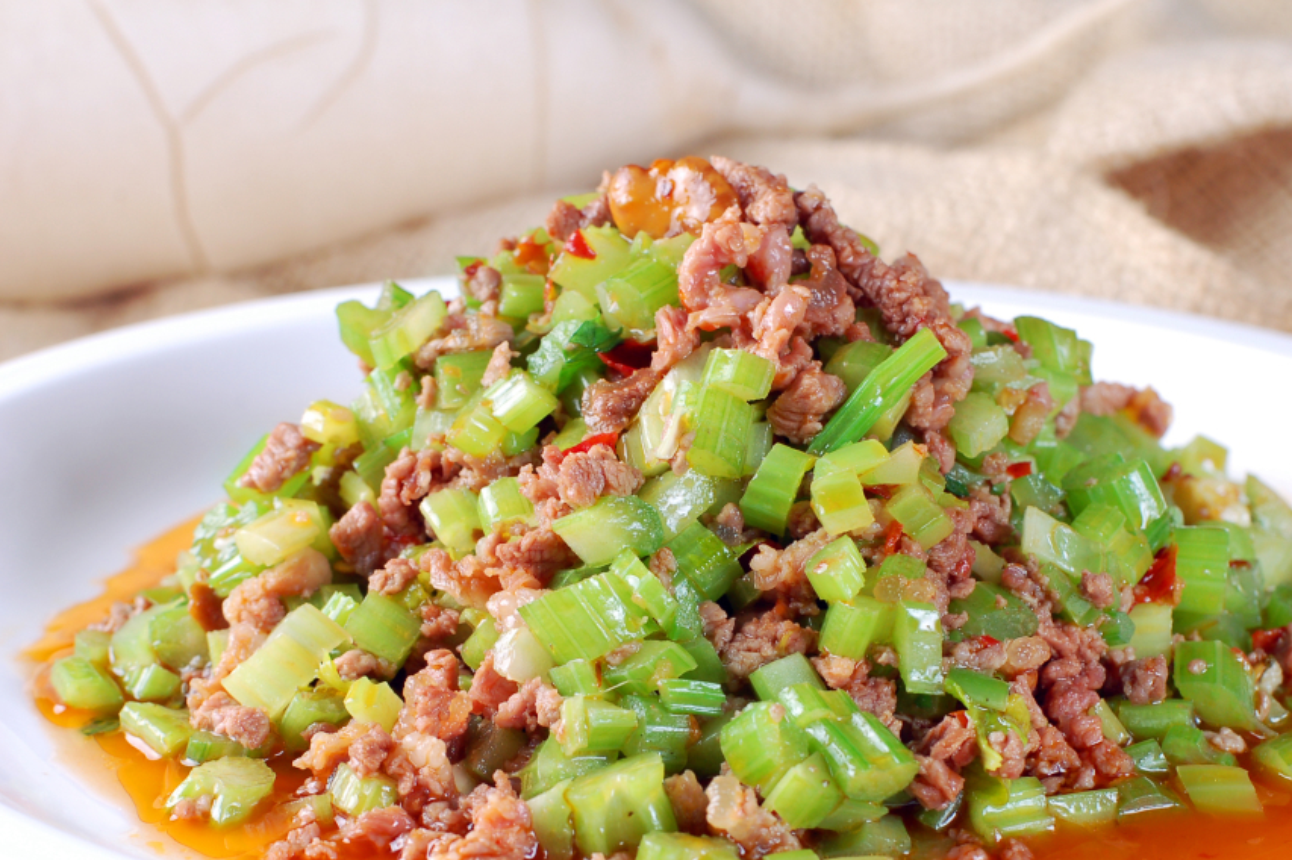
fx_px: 3229
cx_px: 745
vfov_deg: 15.2
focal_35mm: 90
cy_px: 494
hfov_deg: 22.6
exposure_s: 1/500
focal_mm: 50
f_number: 9
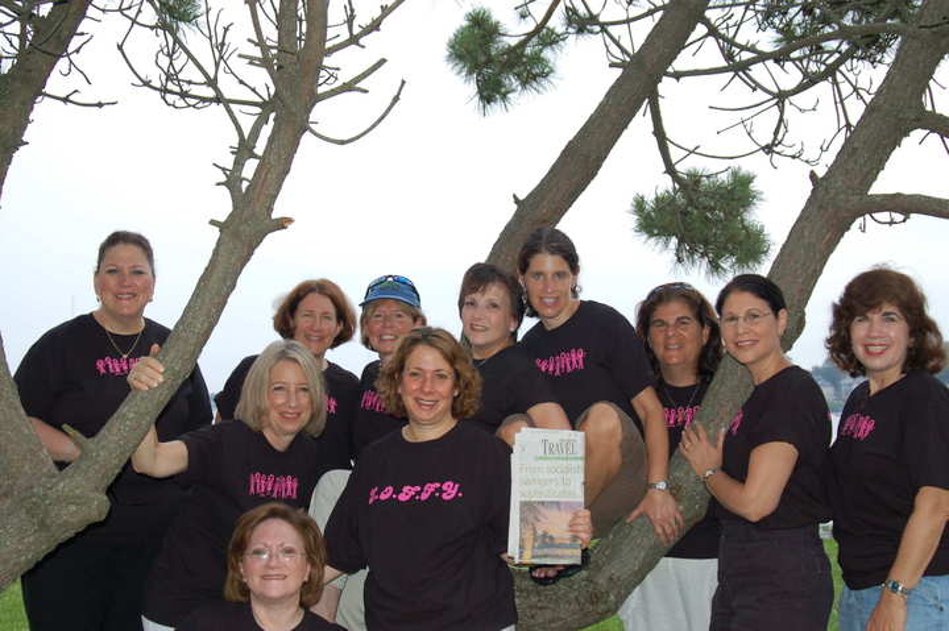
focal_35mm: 42
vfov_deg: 31.8
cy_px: 316
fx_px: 1106
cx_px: 474
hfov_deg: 46.4
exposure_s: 1/500
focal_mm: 28
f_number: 5.6
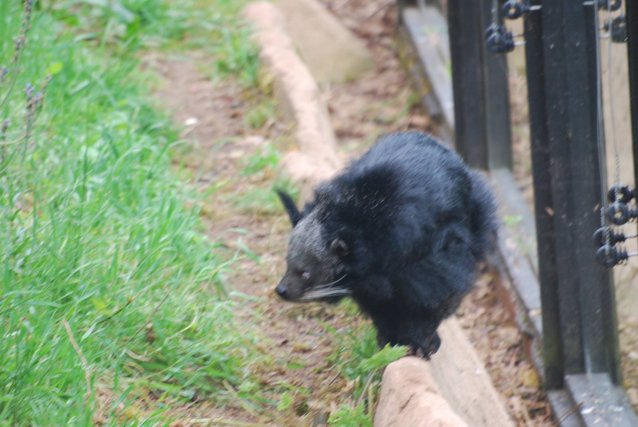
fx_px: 7984
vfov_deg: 3.1
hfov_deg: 4.6
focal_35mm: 450
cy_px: 214
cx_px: 319
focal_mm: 300
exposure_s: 1/50
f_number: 5.6
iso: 400
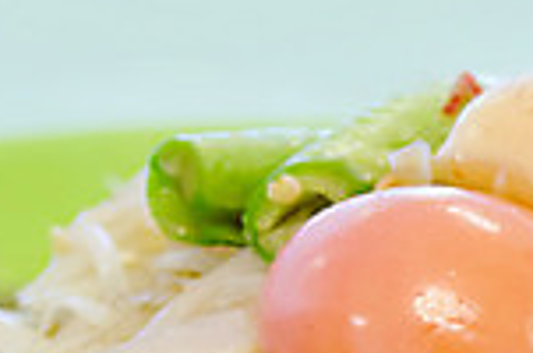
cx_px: 674
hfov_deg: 5.7
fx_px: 5319
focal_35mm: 360
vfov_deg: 3.8
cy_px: 466
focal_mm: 60
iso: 1250
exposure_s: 1/30
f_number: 6.3
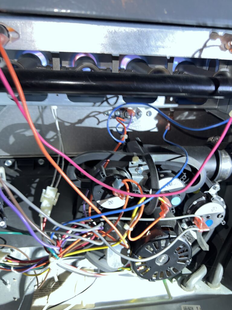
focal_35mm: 26
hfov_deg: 53.1
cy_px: 155
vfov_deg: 67.3
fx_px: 232
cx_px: 116
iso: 32
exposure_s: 1/4
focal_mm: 5.7
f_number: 1.5
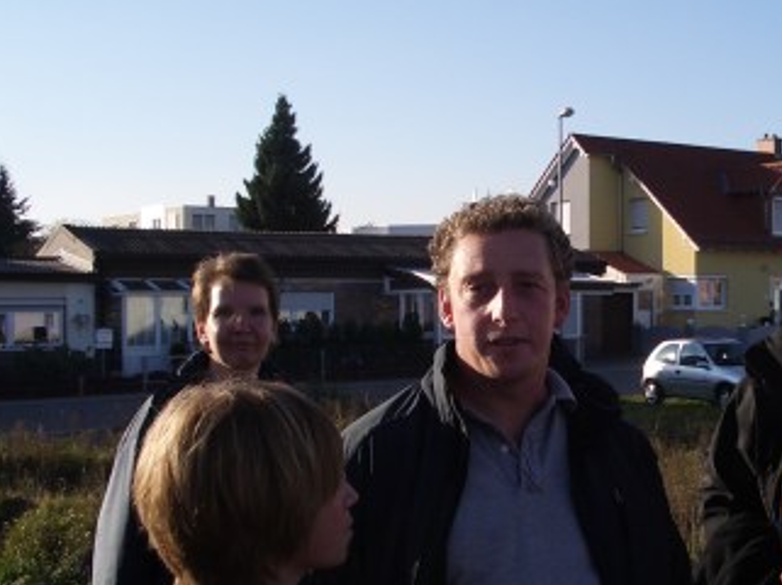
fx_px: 1354
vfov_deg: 24.3
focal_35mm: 60
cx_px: 538
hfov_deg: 31.9
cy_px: 385
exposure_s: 1/400
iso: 80
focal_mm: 5.8
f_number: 4.3
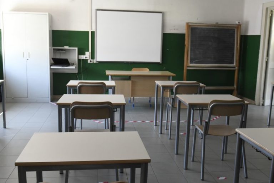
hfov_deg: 53.1
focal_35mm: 36
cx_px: 137
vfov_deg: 36.9
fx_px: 274
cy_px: 92
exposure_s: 1/160
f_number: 4
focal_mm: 24
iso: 2000
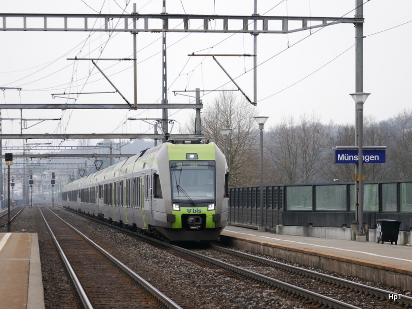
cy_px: 154
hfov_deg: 12.3
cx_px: 206
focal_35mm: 160
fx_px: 1904
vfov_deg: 9.3
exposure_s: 1/320
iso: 160
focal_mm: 80
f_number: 5.1
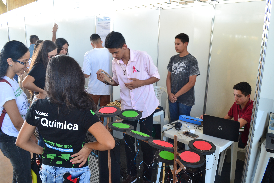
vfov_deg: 47.9
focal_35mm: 27
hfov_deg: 67.4
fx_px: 205
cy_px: 92
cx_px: 137
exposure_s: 1/50
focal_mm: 18
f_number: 8
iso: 400
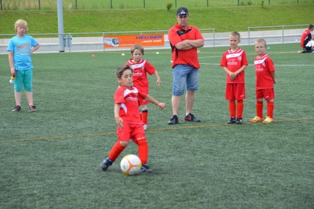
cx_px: 157
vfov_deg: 10.1
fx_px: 1177
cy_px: 104
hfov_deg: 15.2
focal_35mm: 135
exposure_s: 1/640
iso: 400
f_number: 5.3
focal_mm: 90
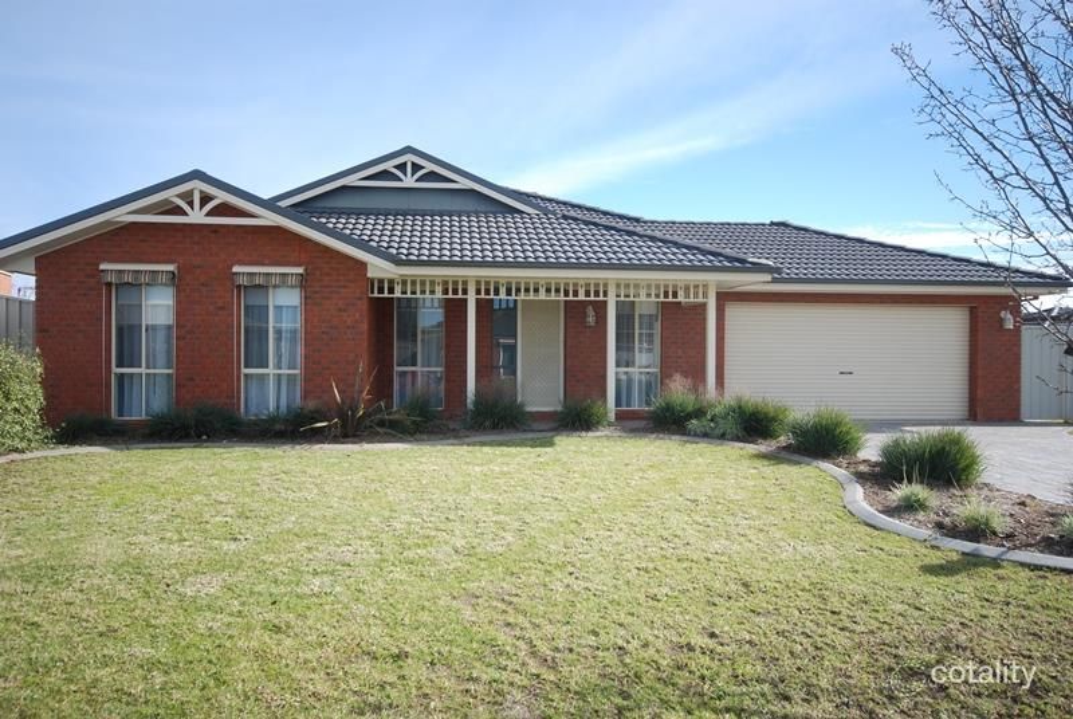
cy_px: 360
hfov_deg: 67.3
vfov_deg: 48.1
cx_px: 536
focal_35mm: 27
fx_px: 806
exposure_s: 1/160
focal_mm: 18
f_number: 6.3
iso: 100
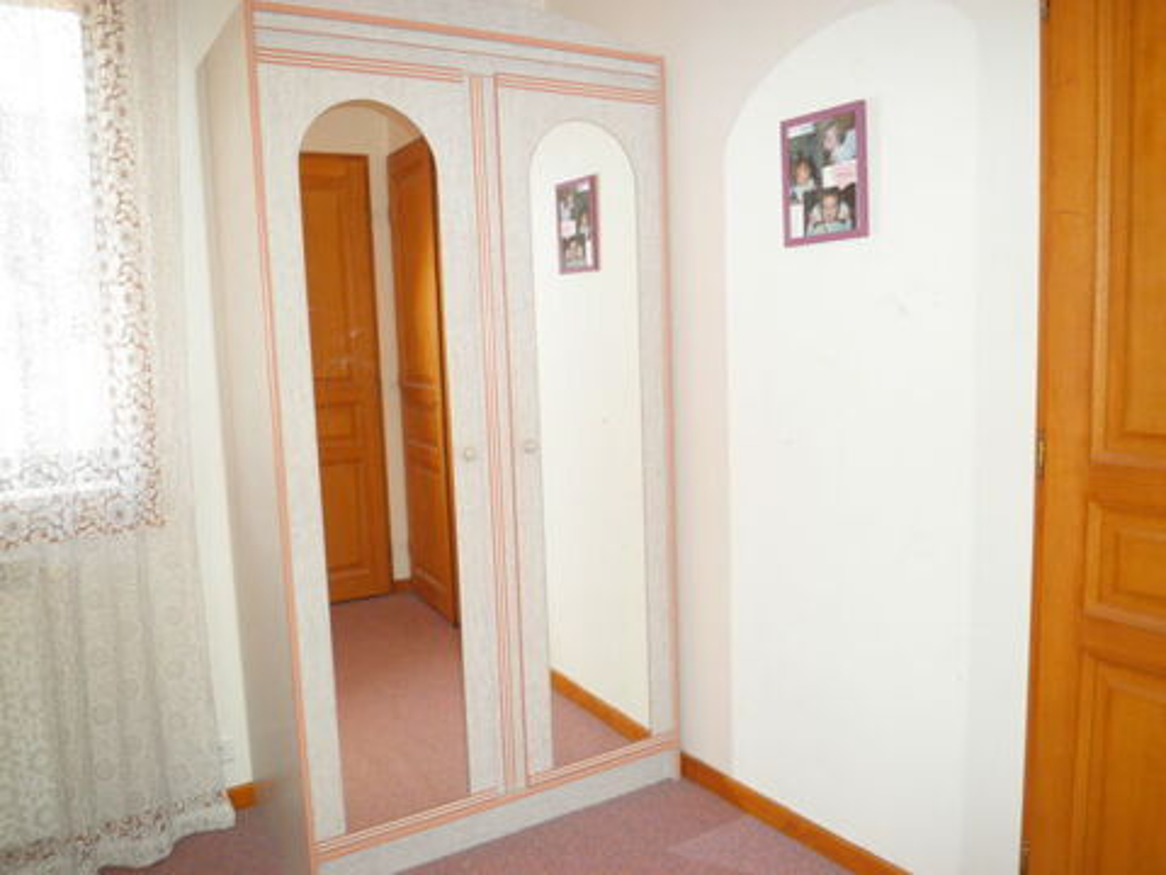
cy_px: 438
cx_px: 583
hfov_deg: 67.3
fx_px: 876
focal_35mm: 26
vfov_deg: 53.1
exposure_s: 1/30
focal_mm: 4.7
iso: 160
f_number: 2.8
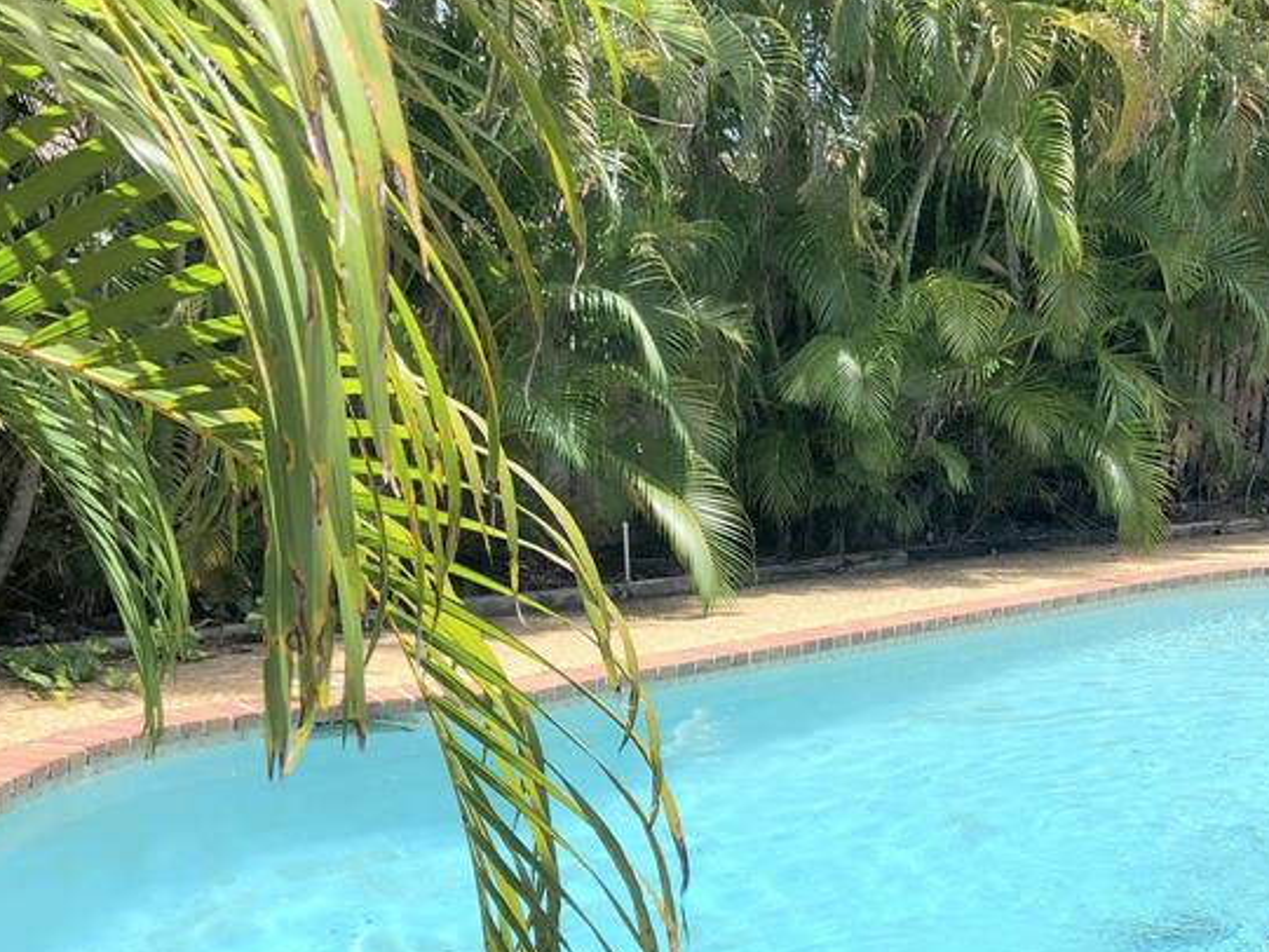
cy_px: 626
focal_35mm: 53
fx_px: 1943
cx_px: 964
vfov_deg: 27.4
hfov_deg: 35.3
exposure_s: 1/1156
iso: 20
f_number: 1.8
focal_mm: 3.99
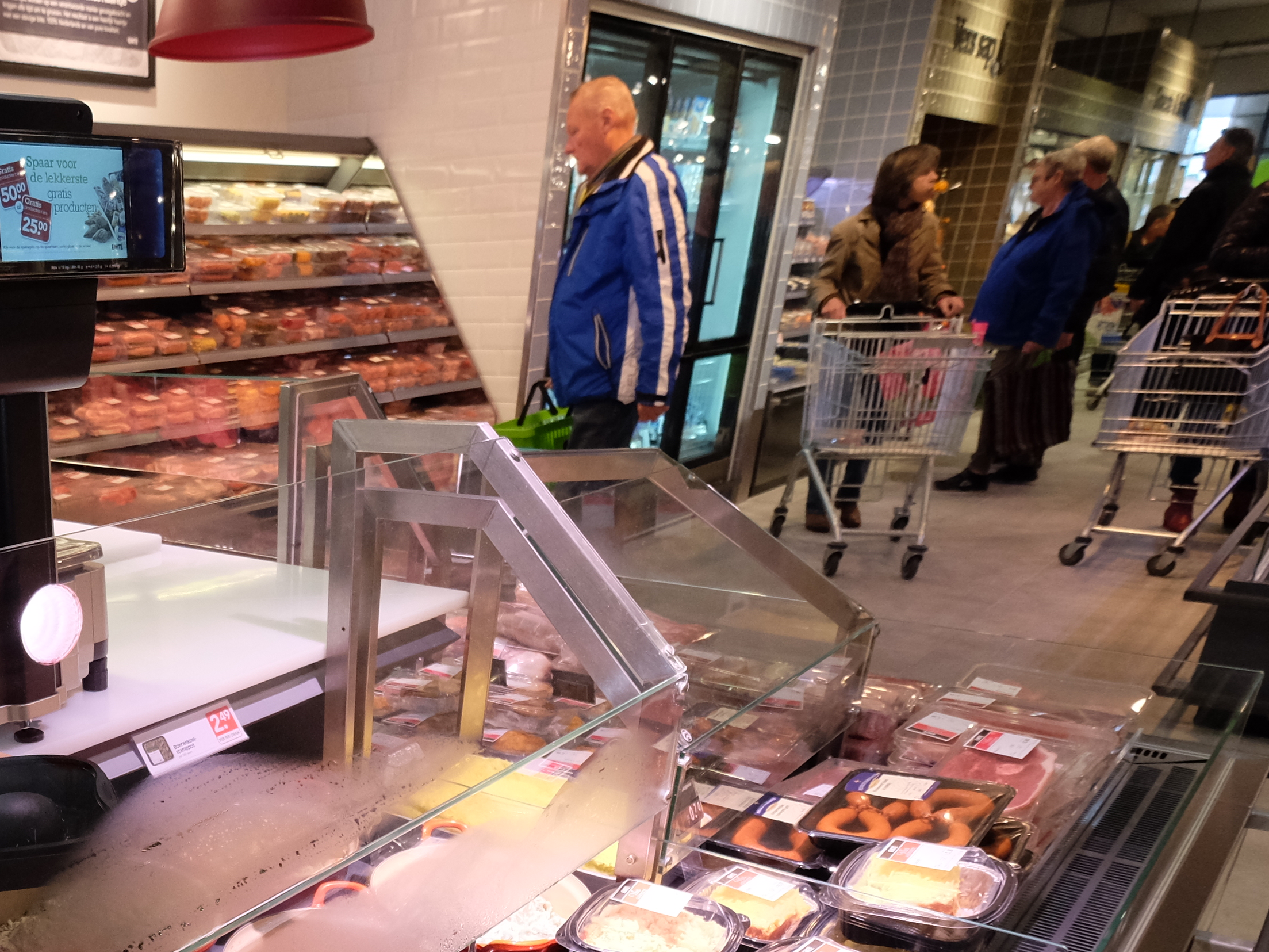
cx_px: 67
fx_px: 1173
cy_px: 862
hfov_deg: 49.0
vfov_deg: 40.7
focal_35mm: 32
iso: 1600
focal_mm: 10
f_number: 4
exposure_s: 1/125
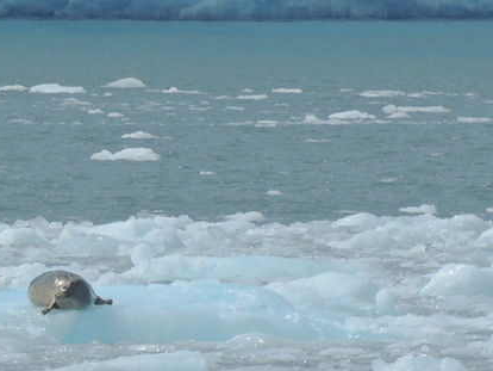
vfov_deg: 1.2
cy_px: 209
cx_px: -77
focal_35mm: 1230
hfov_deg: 1.6
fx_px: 17528
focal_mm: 77.5
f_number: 6.8
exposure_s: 1/640
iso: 100
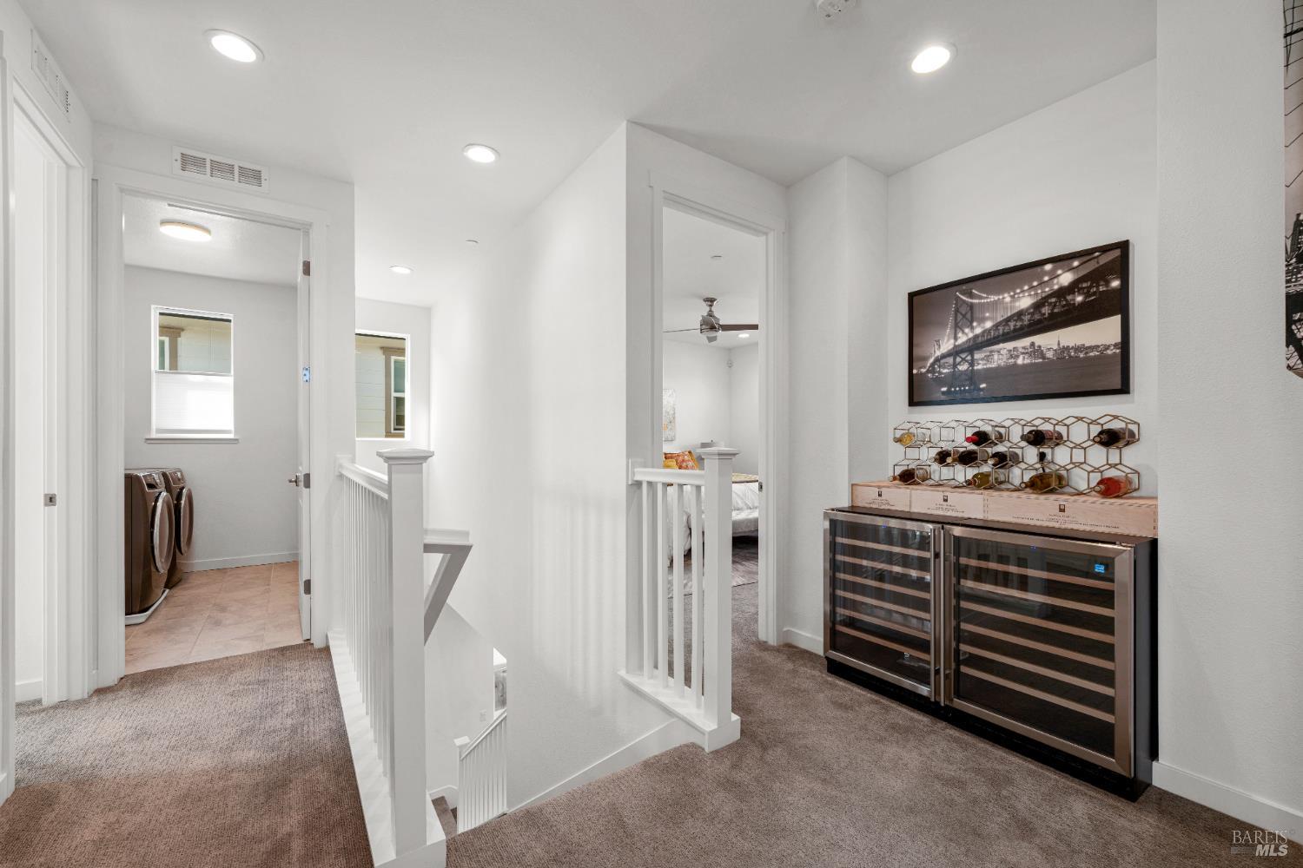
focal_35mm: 14
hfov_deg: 104.3
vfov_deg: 81.2
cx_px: 652
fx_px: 507
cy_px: 434
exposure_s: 1/4
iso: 100
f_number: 10
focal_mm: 14
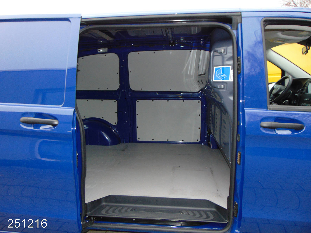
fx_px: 225
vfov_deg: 54.9
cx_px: 156
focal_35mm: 25
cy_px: 116
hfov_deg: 69.4
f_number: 3
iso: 200
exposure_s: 1/30
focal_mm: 4.5
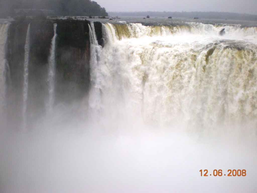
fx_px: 282
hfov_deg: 49.0
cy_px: 96
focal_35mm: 38
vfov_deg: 37.7
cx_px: 128
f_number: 3.1
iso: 64
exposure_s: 1/147
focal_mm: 6.3
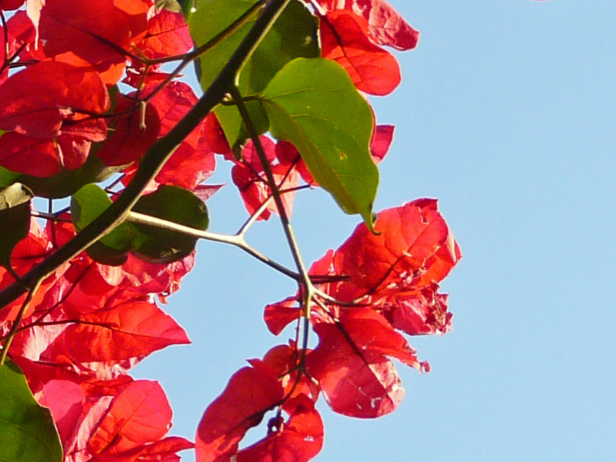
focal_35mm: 263
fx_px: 4681
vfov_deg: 5.7
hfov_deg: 7.4
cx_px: -276
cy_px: 130
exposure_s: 1/200
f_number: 4
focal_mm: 11.7
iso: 100
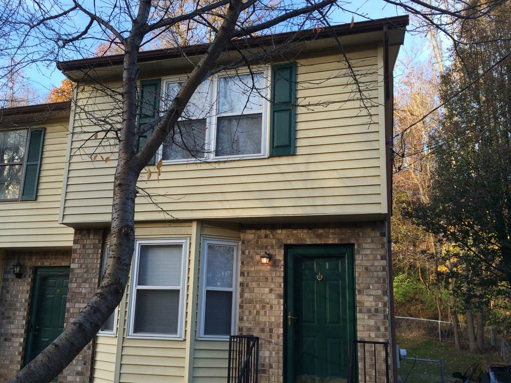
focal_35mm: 33
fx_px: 487
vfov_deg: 42.9
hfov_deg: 55.2
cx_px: 228
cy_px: 217
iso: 32
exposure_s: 1/289
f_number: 2.2
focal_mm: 4.15
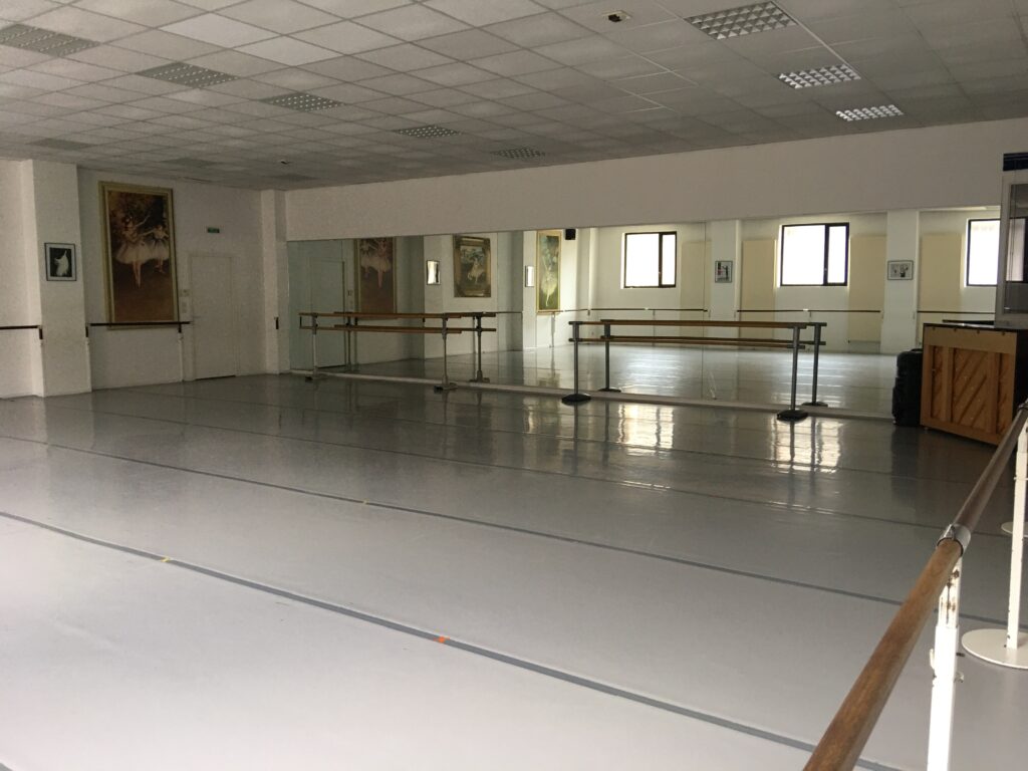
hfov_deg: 61.7
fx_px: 861
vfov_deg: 48.2
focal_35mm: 29
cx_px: 514
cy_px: 386
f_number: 2.2
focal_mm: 4.15
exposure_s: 1/33
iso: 50
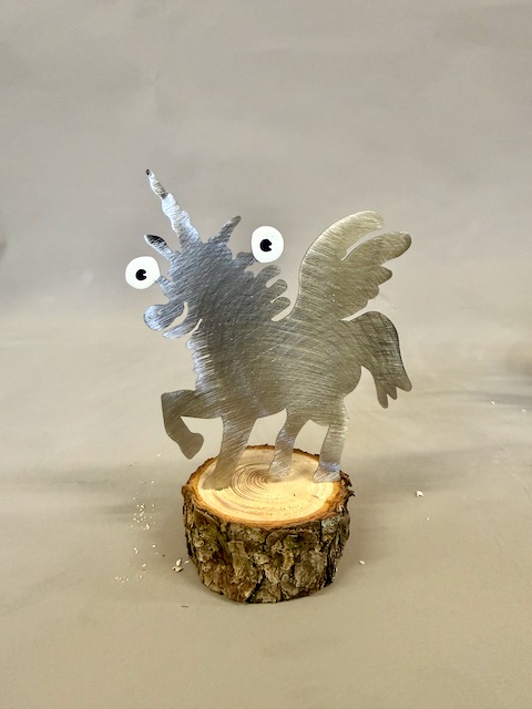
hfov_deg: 56.8
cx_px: 266
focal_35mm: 24
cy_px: 354
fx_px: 492
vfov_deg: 71.6
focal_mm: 2.22
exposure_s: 1/50
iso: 320
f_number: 2.2
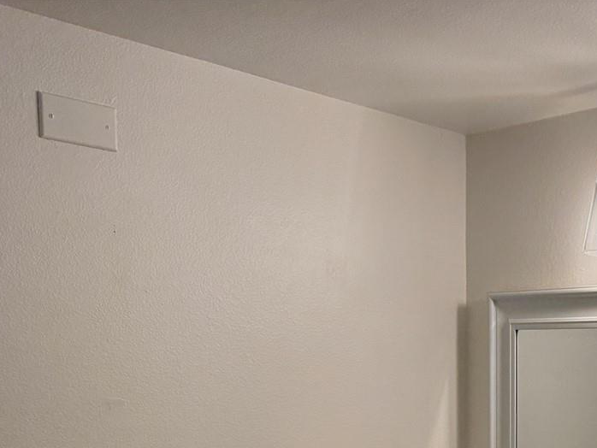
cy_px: 510
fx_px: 949
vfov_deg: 24.5
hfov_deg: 31.0
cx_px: 664
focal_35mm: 55
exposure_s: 1/497
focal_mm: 6.76
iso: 100
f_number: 1.78
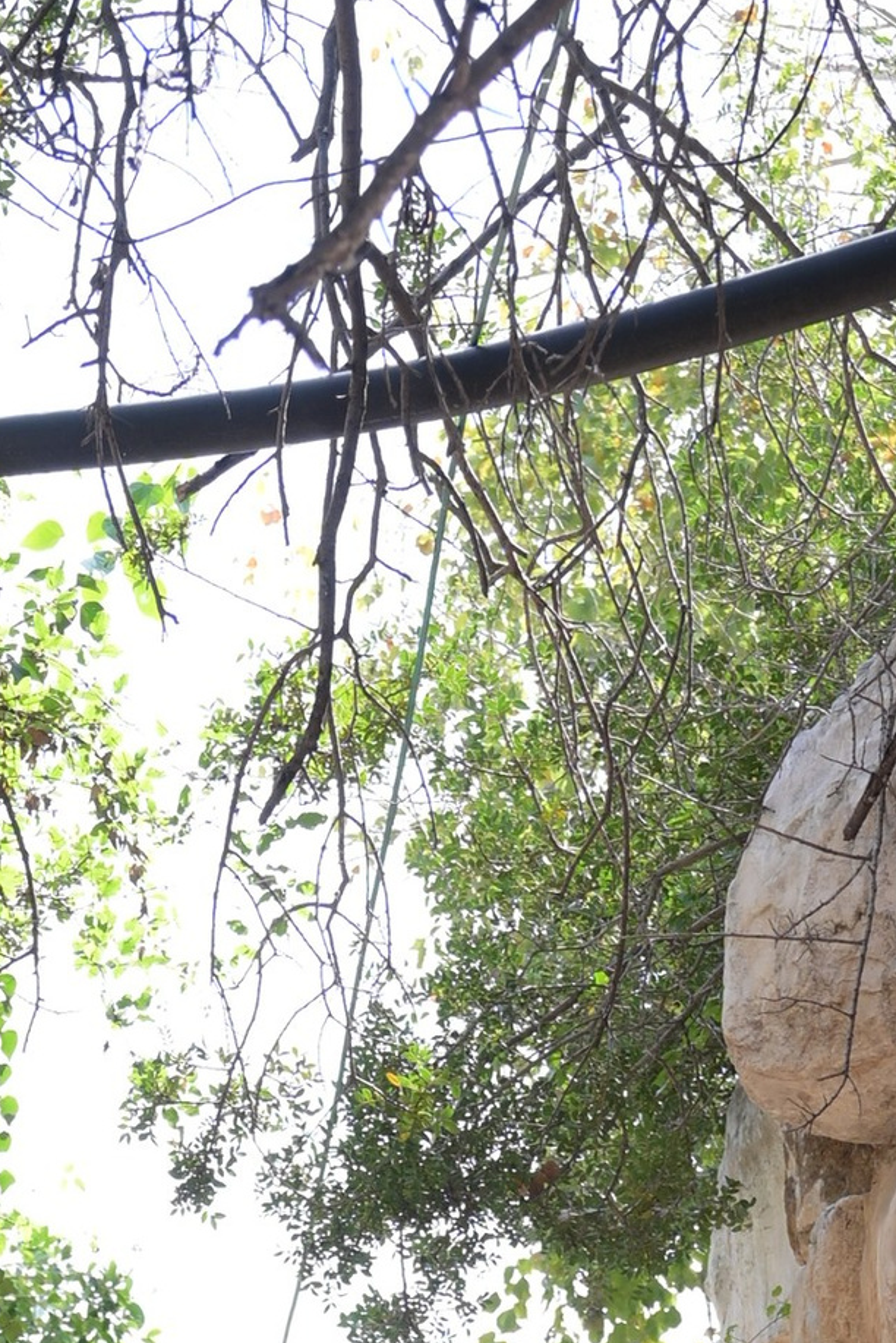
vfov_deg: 13.4
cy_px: 2389
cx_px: 231
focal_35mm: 138
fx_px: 5148
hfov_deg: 9.9
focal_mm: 33
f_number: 4
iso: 100
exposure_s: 1/200
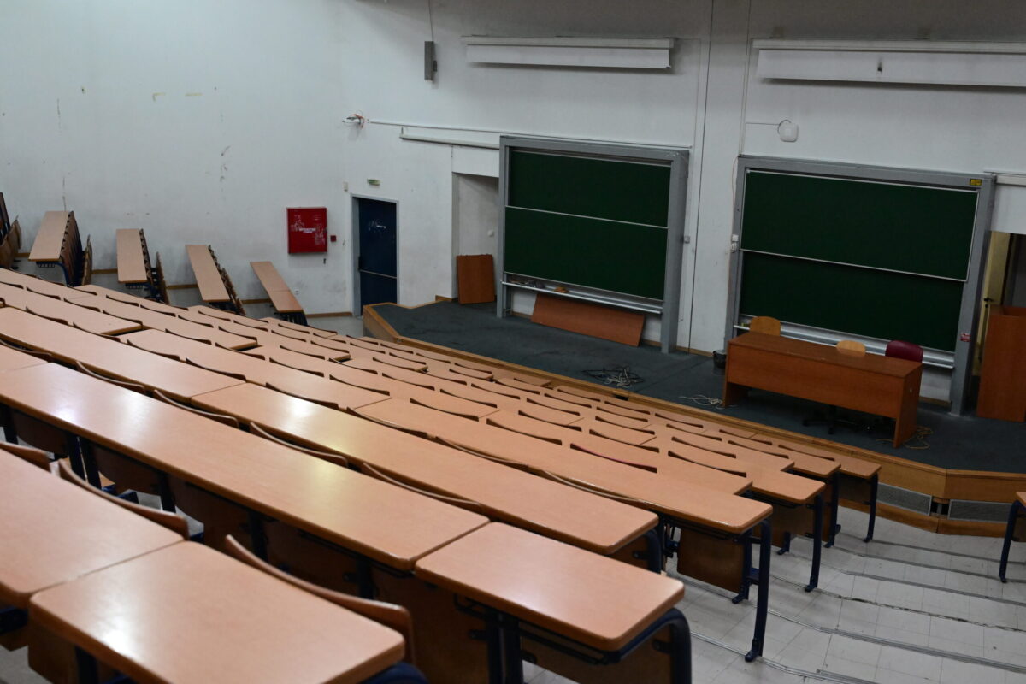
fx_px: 1054
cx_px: 513
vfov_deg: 35.9
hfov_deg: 51.9
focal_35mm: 37
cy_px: 342
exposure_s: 1/320
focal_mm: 37
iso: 8000
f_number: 4
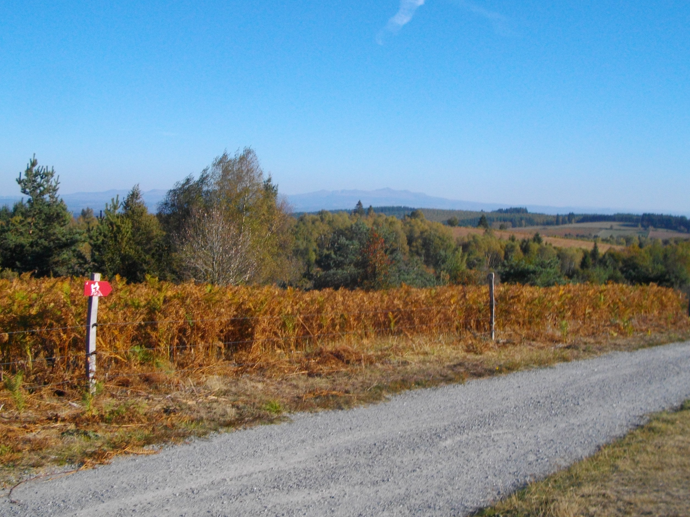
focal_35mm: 45
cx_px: 334
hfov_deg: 42.1
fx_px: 897
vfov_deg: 32.2
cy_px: 238
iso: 100
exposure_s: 1/160
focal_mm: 5.7
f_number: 8.8
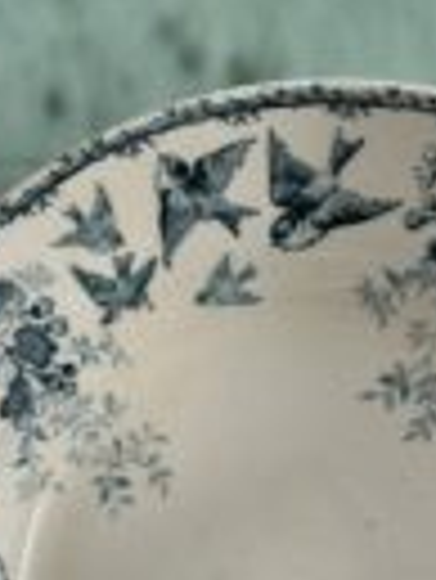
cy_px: 800
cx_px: 391
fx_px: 2498
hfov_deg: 9.9
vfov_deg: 12.7
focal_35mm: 149
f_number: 1.78
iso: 100
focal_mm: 6.86
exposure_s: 1/121
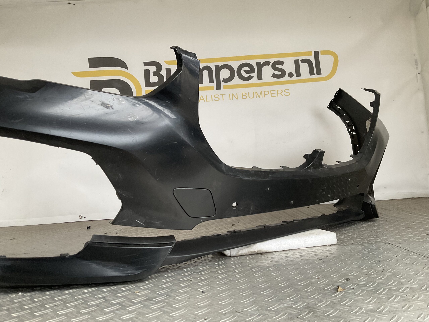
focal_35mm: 29
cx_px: 214
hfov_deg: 61.7
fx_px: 359
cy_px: 161
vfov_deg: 48.2
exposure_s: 1/50
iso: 64
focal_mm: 3
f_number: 1.8
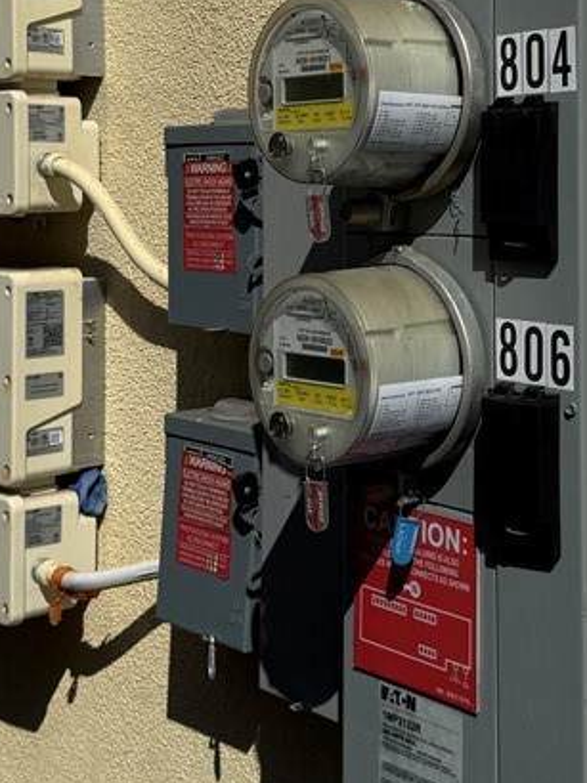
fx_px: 1358
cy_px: 164
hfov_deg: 24.3
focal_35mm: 60
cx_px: 398
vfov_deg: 31.4
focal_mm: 6.76
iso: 64
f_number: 1.78
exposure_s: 1/14286
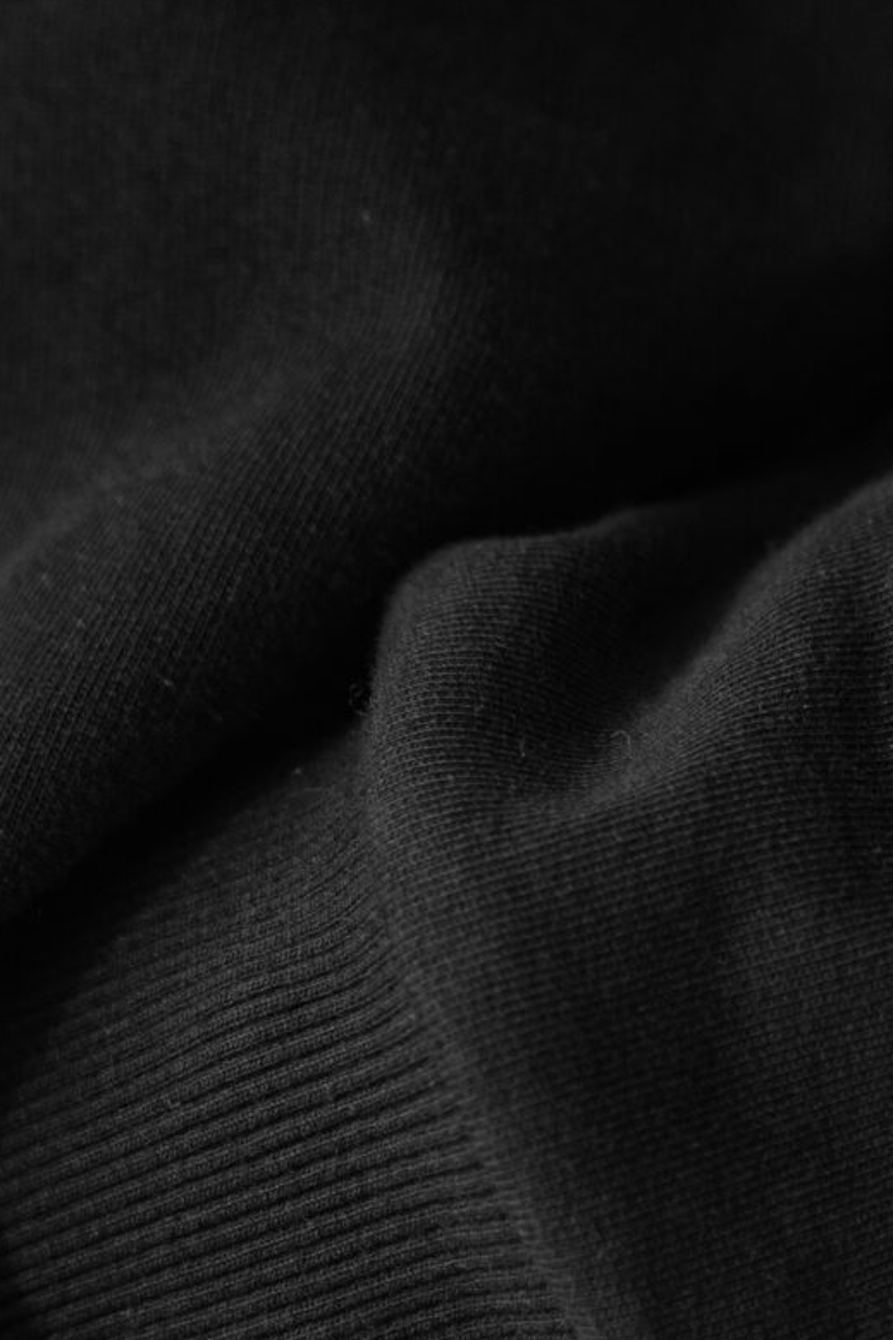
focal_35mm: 138
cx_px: 745
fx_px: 5137
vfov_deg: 14.8
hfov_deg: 9.9
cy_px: 869
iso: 640
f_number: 4
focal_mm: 70
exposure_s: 1/250
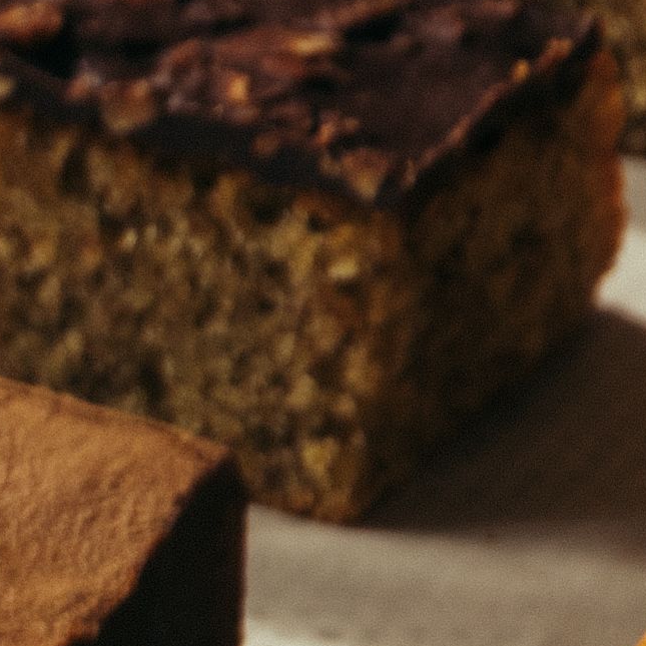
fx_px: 17524
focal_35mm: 830
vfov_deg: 2.1
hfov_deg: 2.1
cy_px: 1046
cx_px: -1897
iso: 400
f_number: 8
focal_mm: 105
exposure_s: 1/30
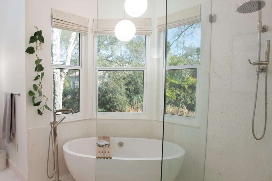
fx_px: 189
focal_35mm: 25
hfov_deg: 69.6
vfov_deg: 51.2
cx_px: 92
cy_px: 97
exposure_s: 1/320
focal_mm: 17
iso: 400
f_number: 6.3
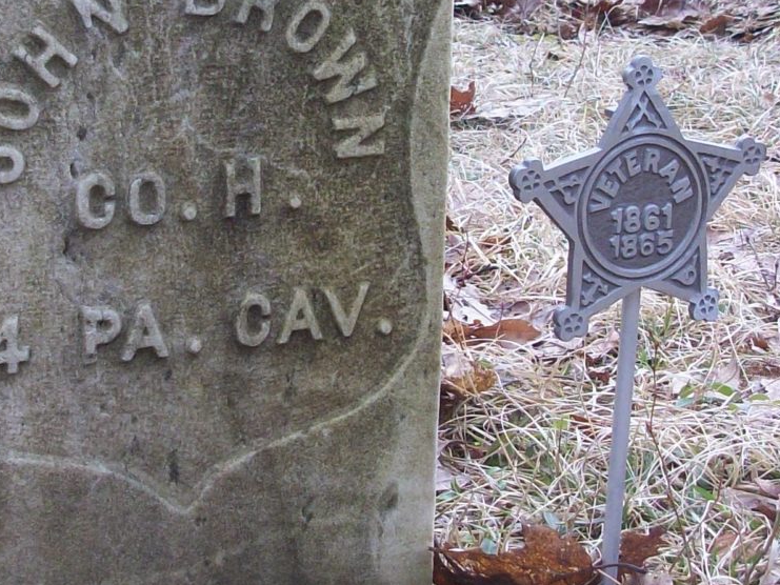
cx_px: 315
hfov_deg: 20.8
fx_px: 2118
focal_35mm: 94
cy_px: 101
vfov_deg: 15.6
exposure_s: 1/183
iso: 64
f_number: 2.8
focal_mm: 5.7
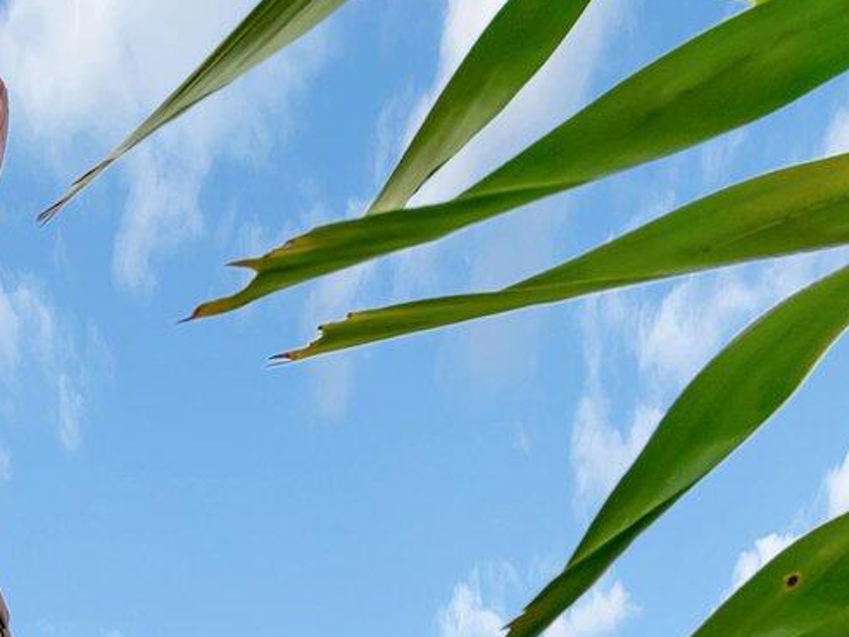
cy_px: 1142
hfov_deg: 21.3
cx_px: -678
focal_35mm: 60
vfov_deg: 18.9
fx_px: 1472
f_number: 8
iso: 1100
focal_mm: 10
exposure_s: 1/1600
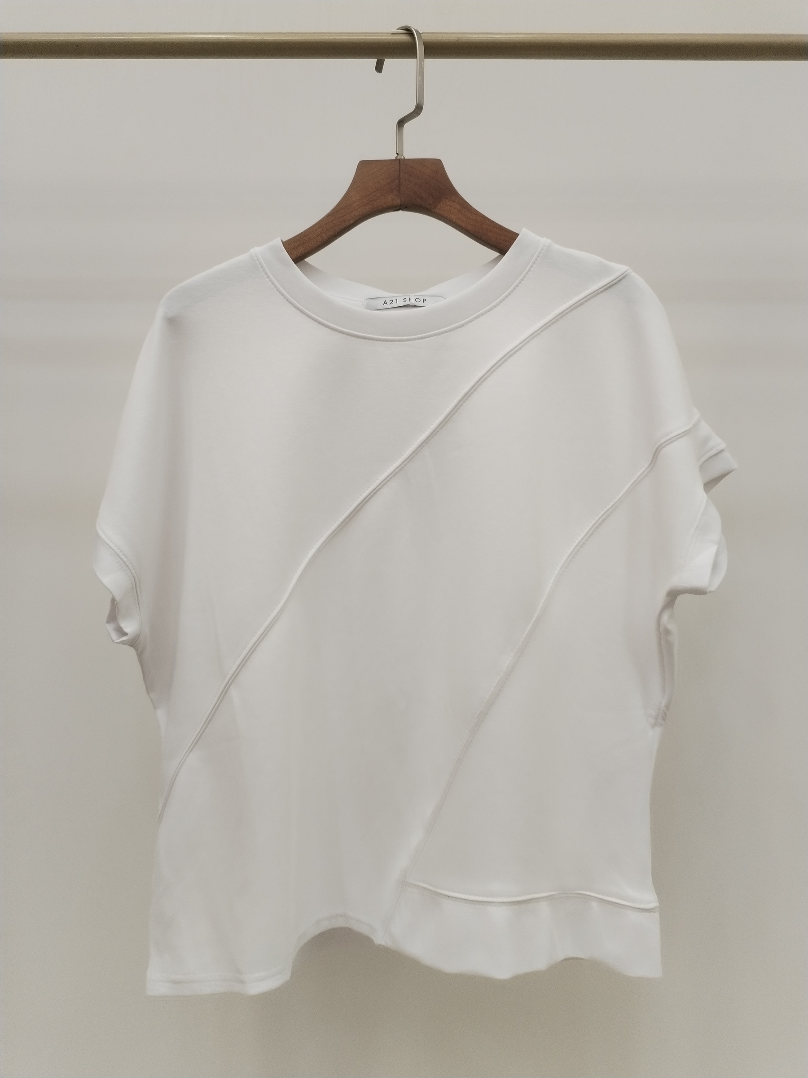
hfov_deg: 48.2
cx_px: 404
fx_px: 903
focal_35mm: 29
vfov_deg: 61.7
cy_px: 539
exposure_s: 1/120
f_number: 1.8
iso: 177
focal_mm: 4.75
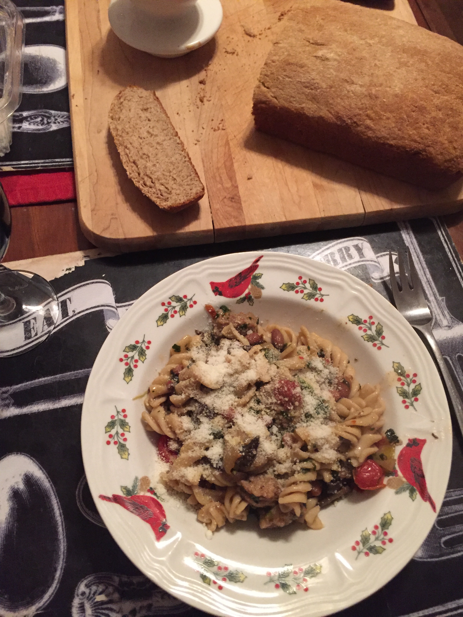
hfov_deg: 48.2
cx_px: 232
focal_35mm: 29
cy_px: 308
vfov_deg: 61.7
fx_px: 517
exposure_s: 1/15
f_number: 2.2
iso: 320
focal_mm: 4.15
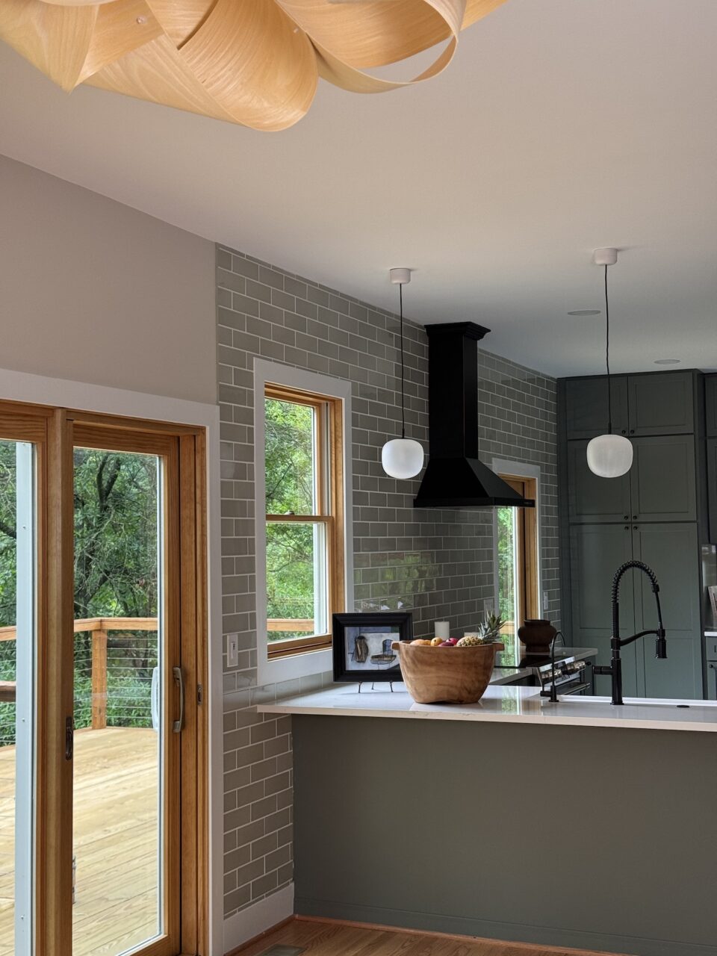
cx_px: 358
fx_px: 1326
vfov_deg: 39.7
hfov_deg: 30.3
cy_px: 478
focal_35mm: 48
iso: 100
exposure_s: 1/60
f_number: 1.78
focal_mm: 6.76
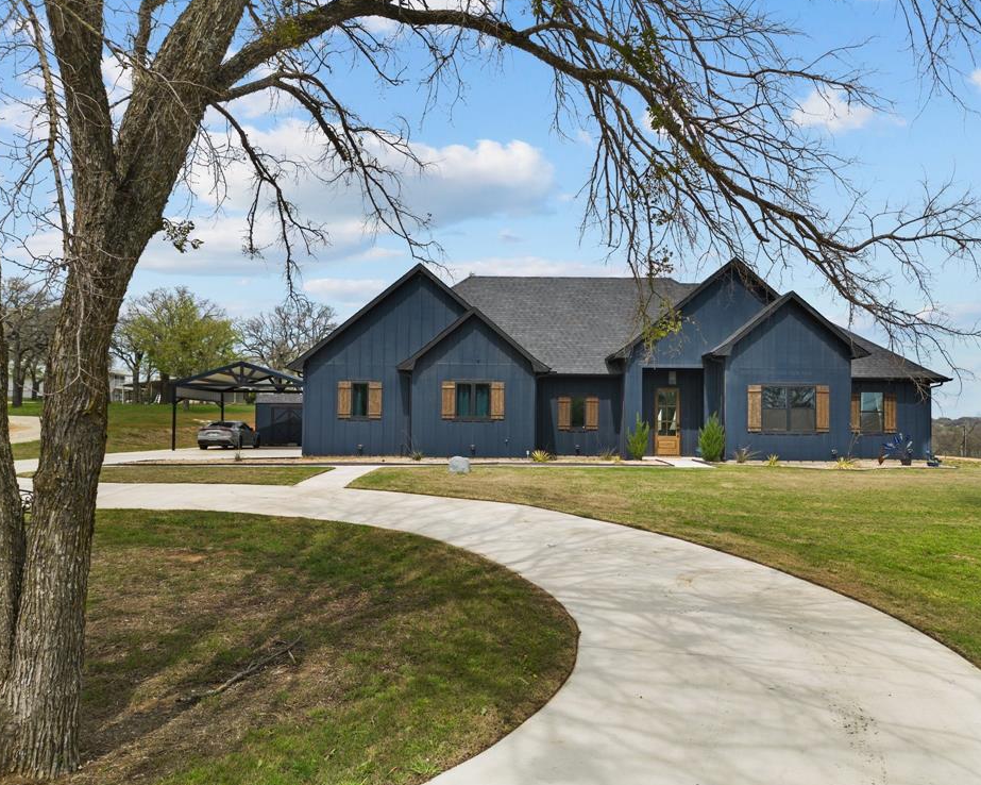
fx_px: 755
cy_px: 392
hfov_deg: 66.0
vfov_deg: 54.9
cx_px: 514
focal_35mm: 26
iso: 100
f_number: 1.7
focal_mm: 6.72
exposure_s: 1/1500
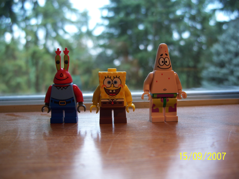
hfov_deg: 50.1
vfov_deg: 38.7
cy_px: 90
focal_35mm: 37
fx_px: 255
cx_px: 120
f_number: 2.8
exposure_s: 1/80
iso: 64
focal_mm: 7.8
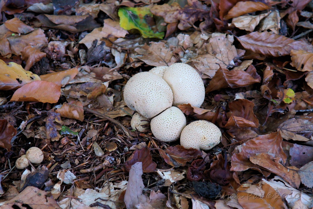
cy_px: 104
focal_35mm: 112
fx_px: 978
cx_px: 156
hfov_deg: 18.2
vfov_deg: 12.2
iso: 400
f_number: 5.6
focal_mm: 75
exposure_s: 1/20
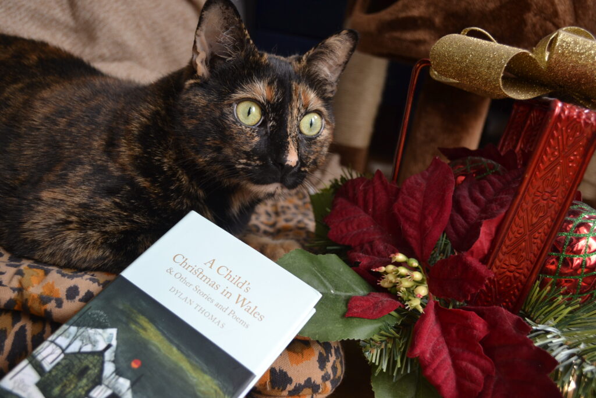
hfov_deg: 53.1
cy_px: 199
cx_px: 298
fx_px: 596
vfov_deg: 36.9
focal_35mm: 36
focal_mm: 24
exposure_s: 1/25
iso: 400
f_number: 4
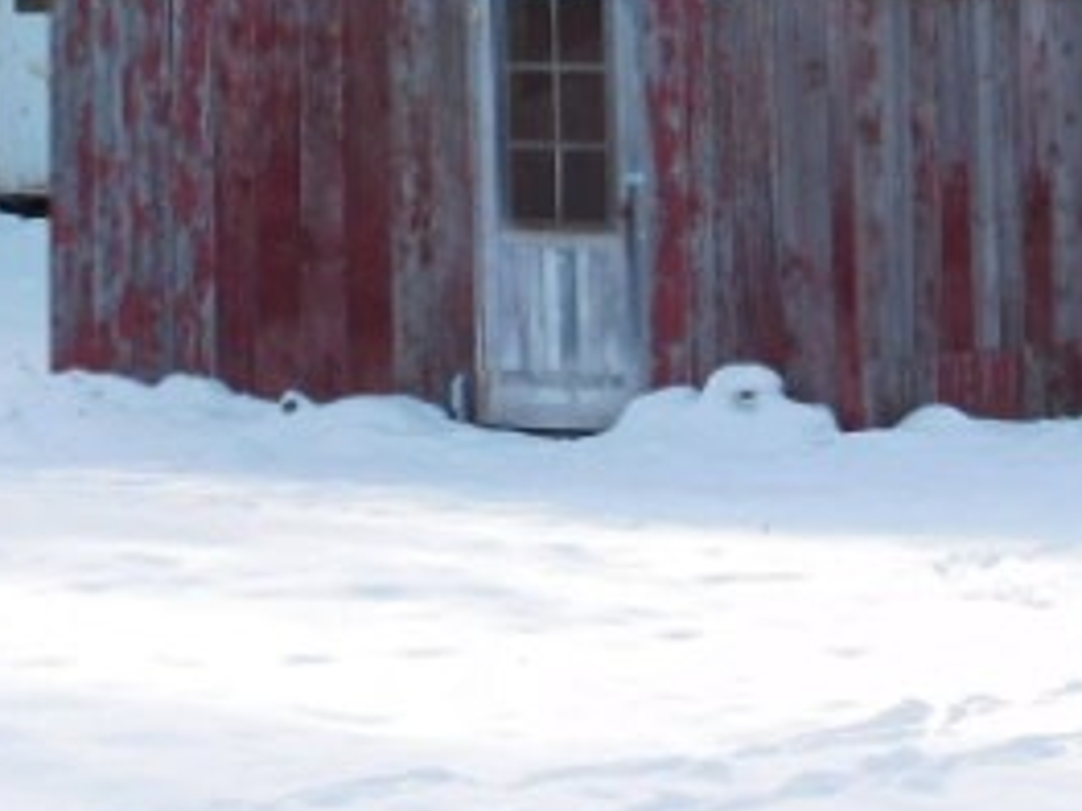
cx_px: 736
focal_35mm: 195
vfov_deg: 7.6
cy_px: 206
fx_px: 6092
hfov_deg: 10.1
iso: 125
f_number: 4.4
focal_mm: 14.2
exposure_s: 1/400
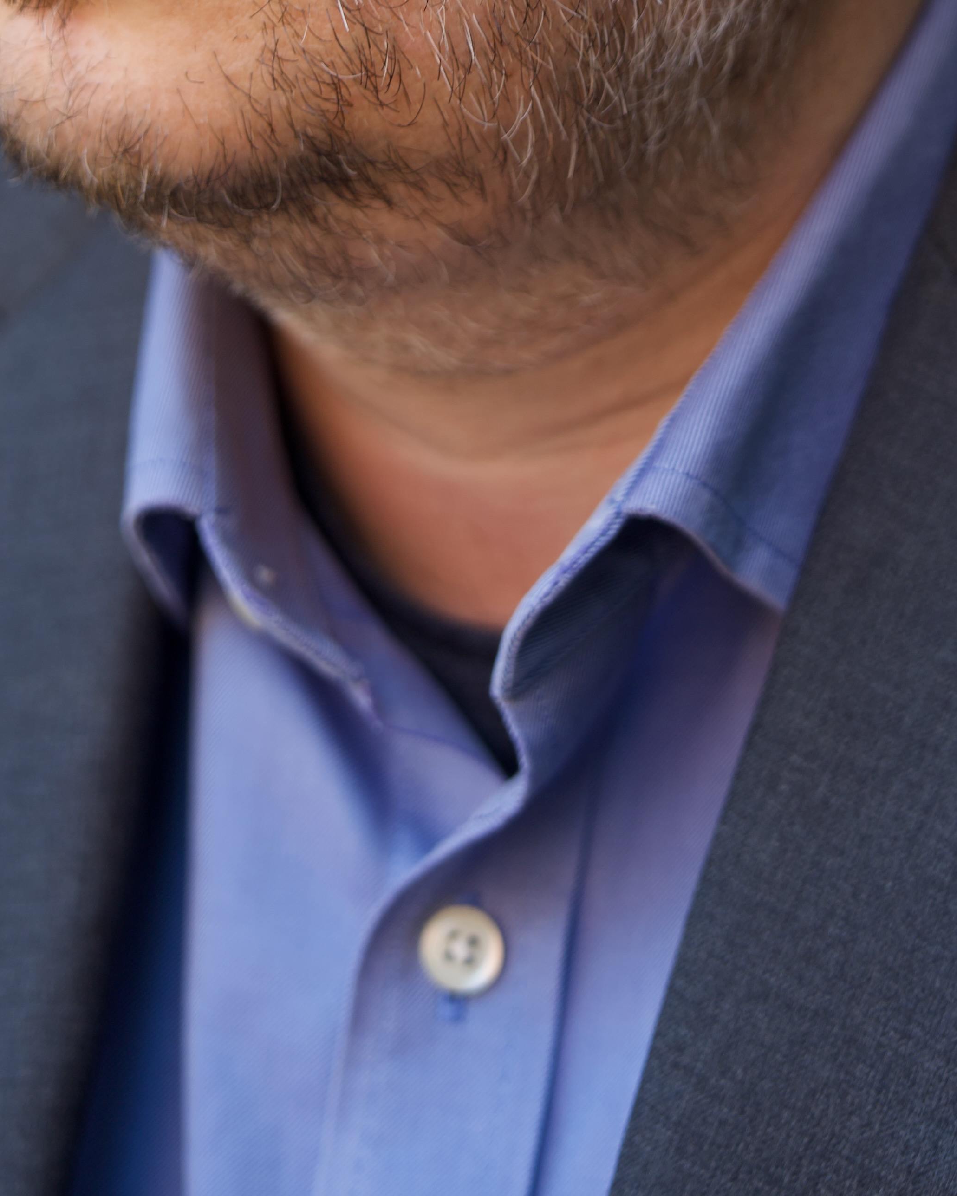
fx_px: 4248
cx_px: 259
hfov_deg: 12.8
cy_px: -297
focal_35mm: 120
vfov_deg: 15.4
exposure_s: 1/100
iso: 125
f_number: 2.8
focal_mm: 47
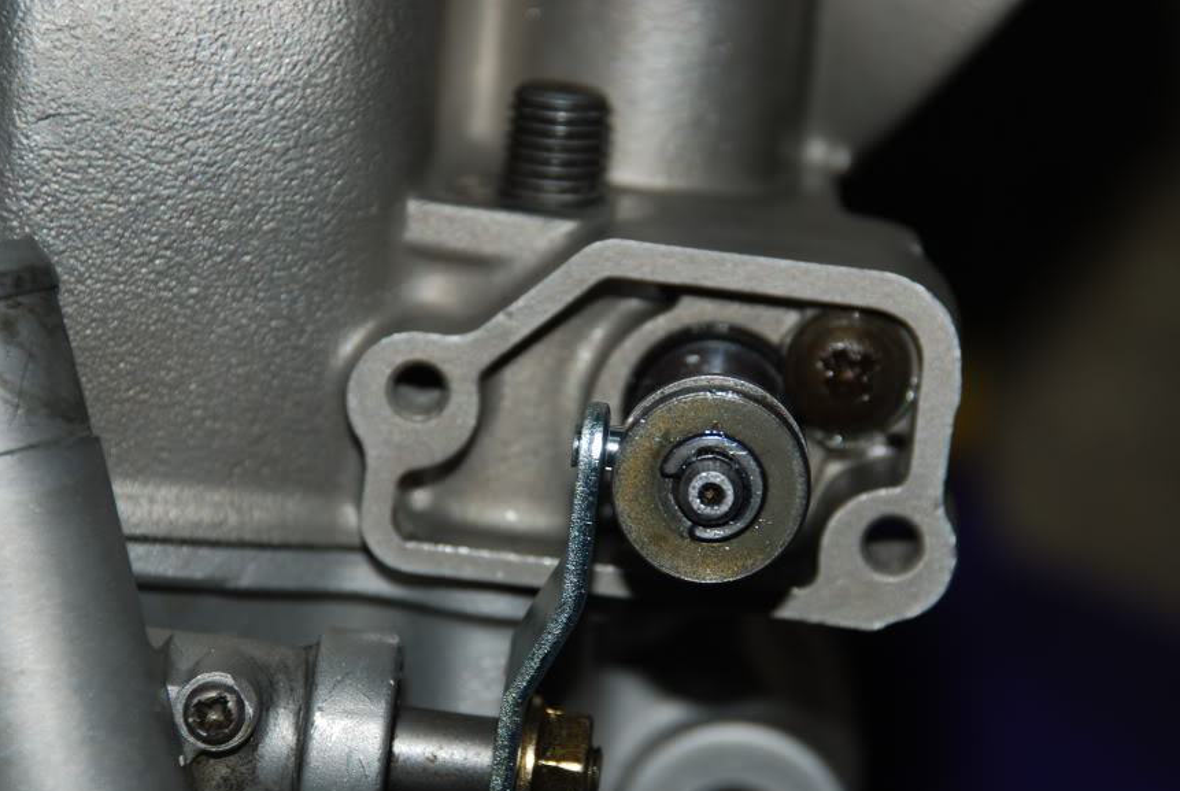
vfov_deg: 5.7
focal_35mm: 241
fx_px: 7898
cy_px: 468
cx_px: 609
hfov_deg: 8.5
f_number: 5.6
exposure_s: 1/125
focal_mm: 135
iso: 100
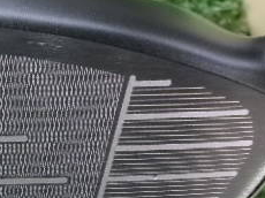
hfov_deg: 23.5
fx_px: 597
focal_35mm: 78
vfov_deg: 18.4
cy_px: 191
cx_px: -24
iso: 800
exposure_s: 1/34
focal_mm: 5.1
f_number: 3.9
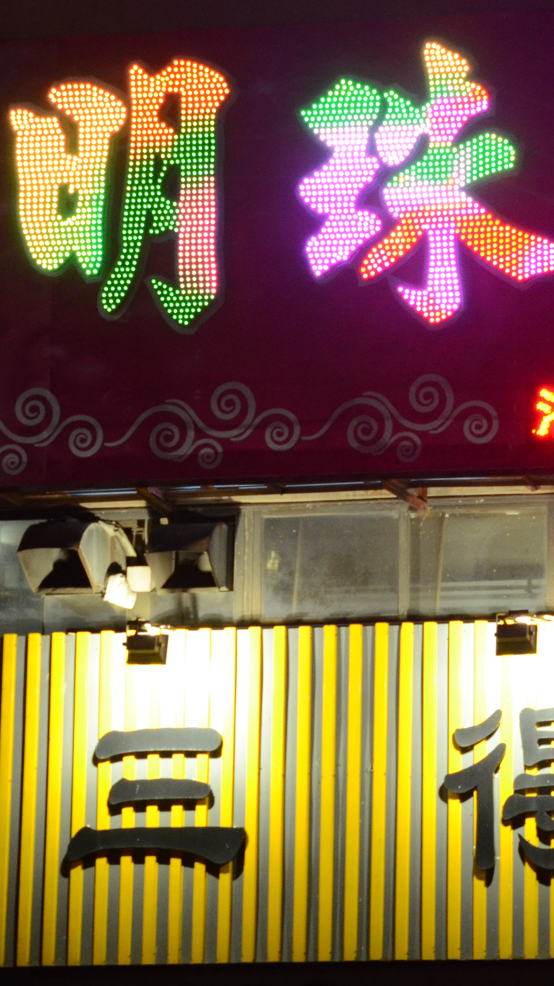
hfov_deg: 5.9
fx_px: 5355
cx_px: 383
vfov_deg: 10.5
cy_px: 387
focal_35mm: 205
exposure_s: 1/50
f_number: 5
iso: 1600
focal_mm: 65
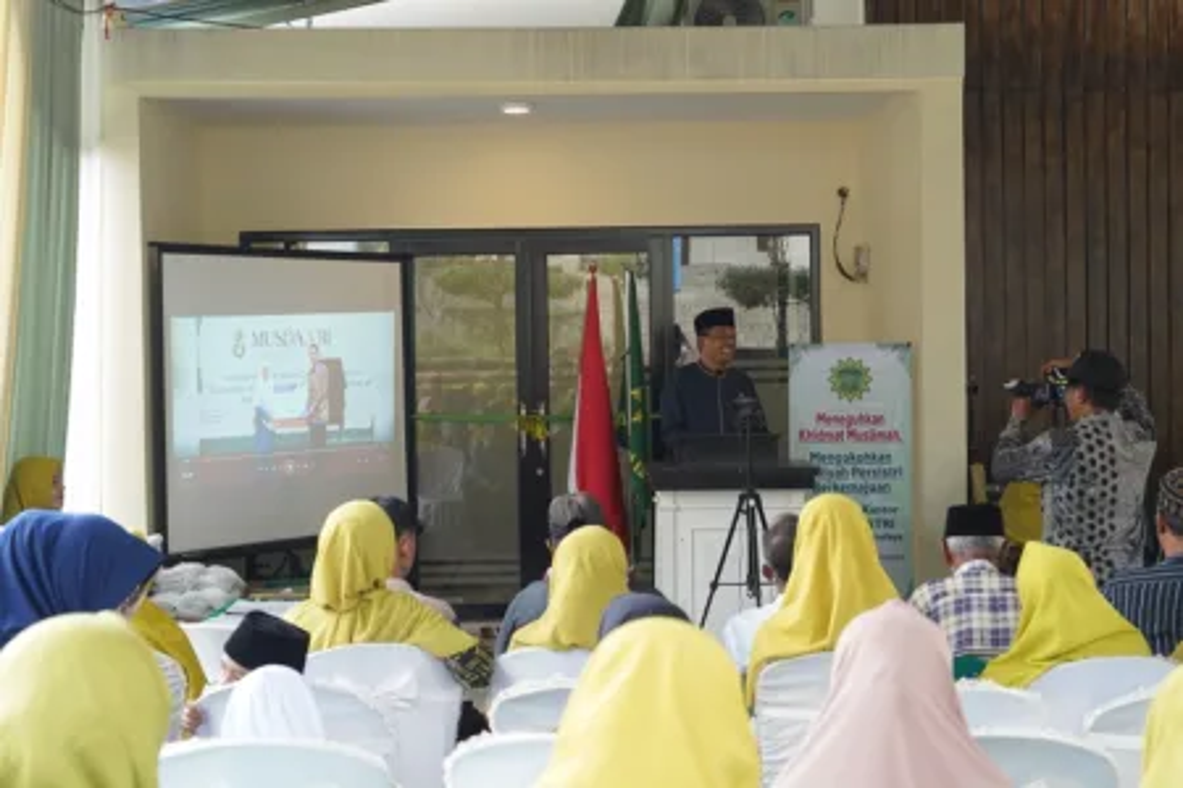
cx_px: 592
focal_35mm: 60
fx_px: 1972
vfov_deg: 22.6
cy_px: 394
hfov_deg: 33.4
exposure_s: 1/160
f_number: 5.6
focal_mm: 60
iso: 1250
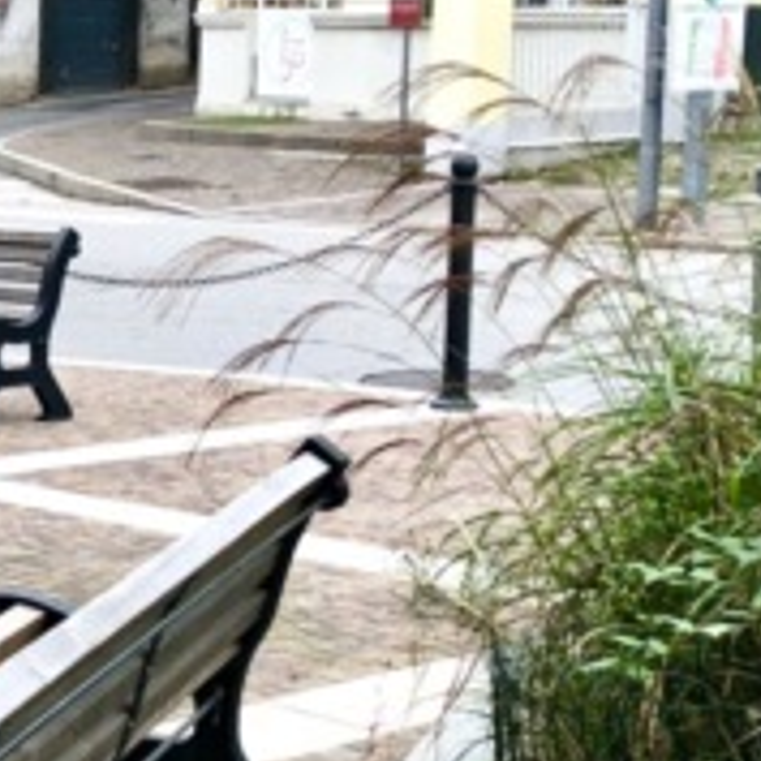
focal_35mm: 95
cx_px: -387
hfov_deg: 16.6
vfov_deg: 18.3
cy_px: 434
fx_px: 2363
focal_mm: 3.99
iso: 40
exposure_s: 1/120
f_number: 1.8
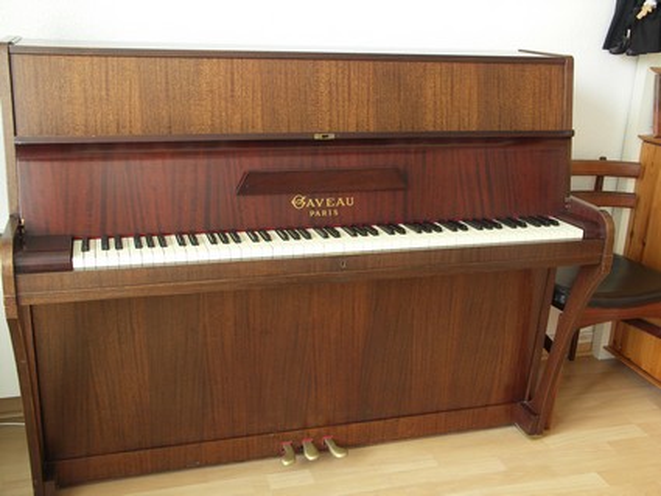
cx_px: 330
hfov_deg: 50.1
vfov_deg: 38.7
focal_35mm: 37
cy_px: 248
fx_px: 707
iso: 160
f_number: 2.8
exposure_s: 1/10
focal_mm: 9.6
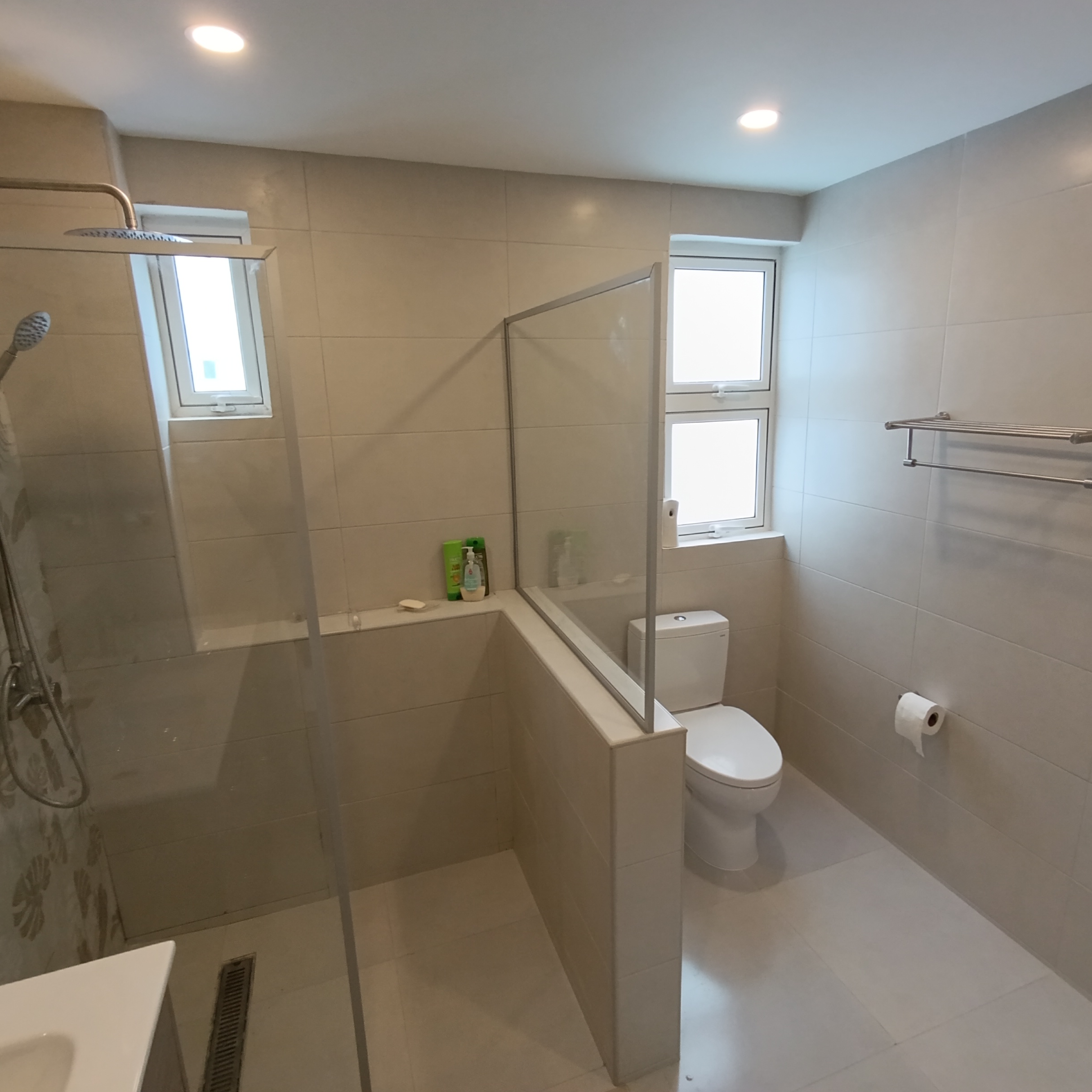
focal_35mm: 19
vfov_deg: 77.7
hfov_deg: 77.6
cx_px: 566
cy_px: 548
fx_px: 678
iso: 250
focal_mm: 1.65
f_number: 2.2
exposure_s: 1/50
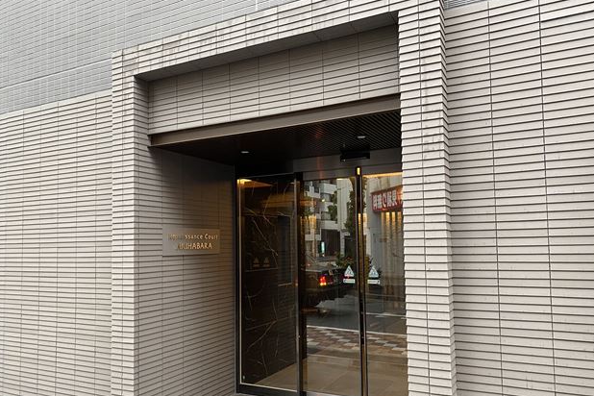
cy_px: 226
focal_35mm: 28
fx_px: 462
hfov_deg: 65.5
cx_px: 301
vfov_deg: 46.3
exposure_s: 1/60
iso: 160
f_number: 1.8
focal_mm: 4.25
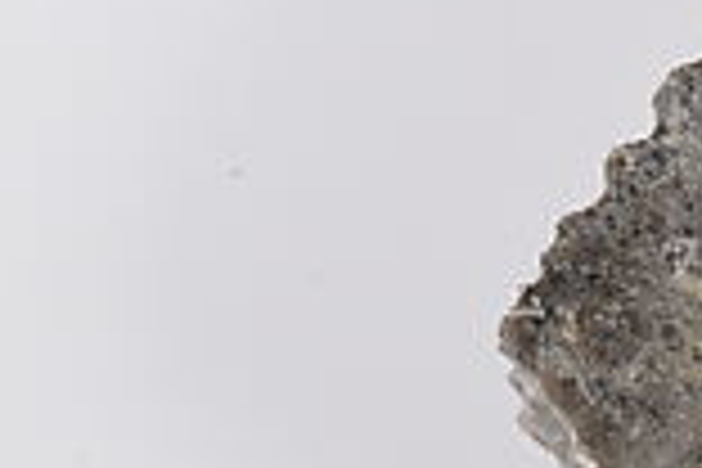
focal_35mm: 231
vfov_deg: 5.9
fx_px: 4504
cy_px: 81
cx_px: 1170
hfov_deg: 8.6
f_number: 16
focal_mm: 40
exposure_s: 1/20
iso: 125
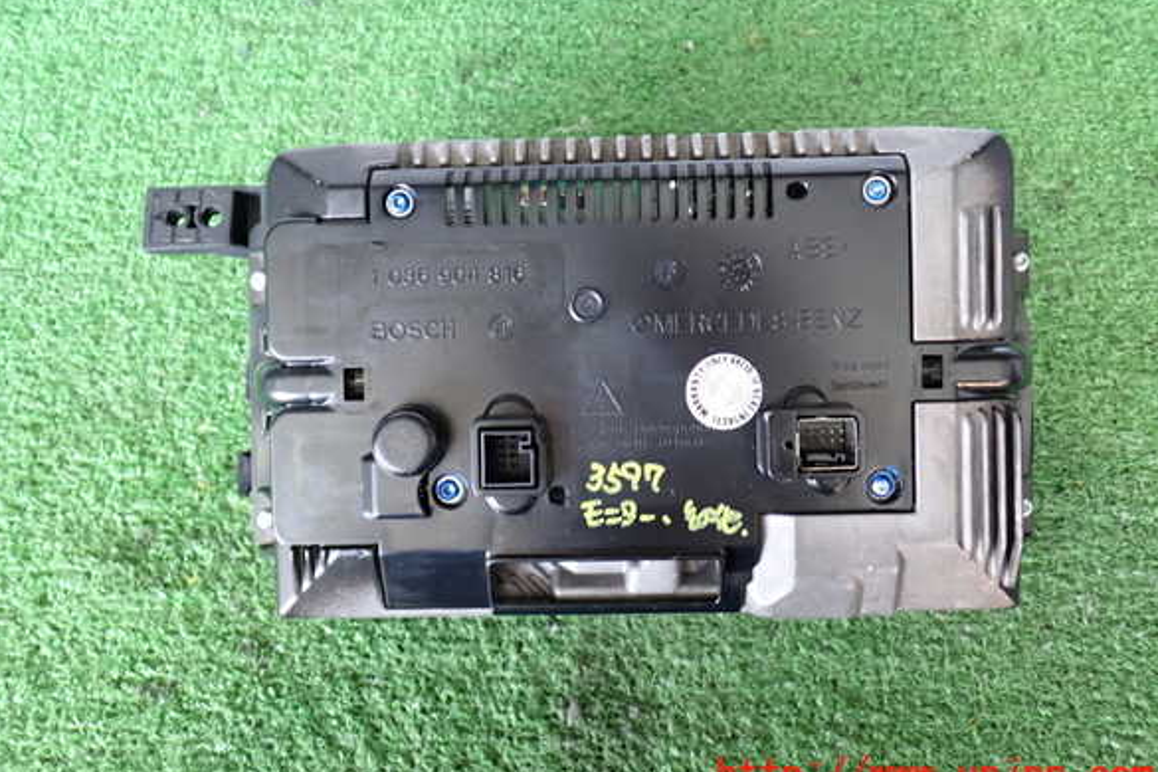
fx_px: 1029
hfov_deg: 58.7
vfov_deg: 41.1
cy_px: 356
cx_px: 570
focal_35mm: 32
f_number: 2.3
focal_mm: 5.4
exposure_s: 1/30
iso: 250
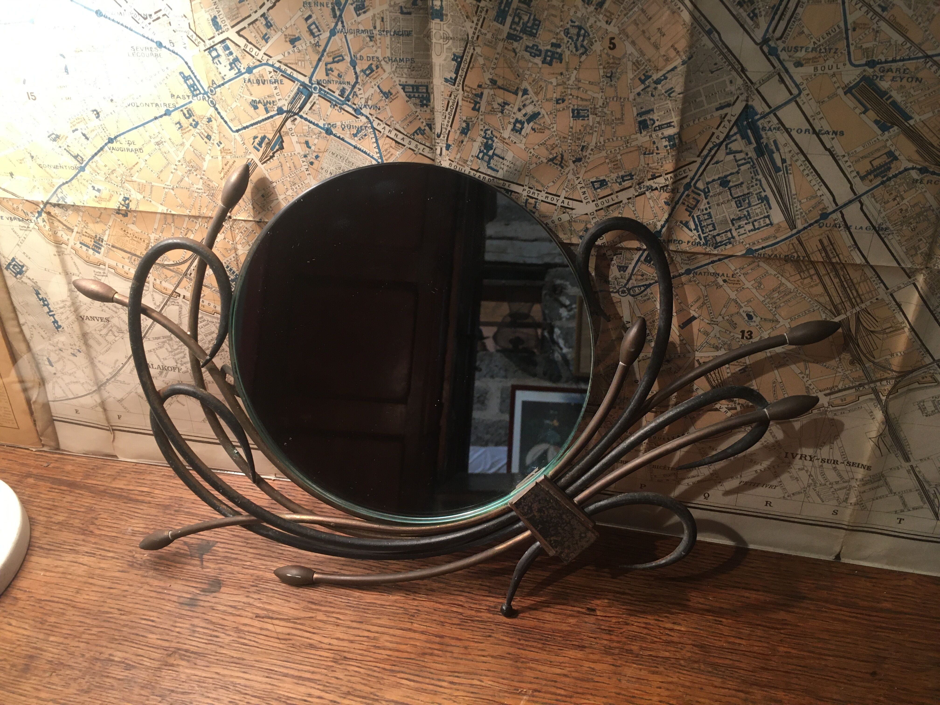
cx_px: 470
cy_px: 352
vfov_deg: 48.2
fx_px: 787
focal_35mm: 29
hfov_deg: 61.7
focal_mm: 4.15
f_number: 2.2
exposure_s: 1/33
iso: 125
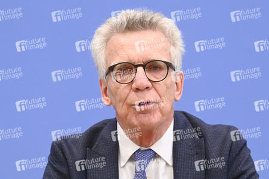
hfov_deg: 15.2
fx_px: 1008
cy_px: 90
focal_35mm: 135
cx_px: 134
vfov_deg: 10.1
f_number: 5.6
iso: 5000
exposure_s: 1/500
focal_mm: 135
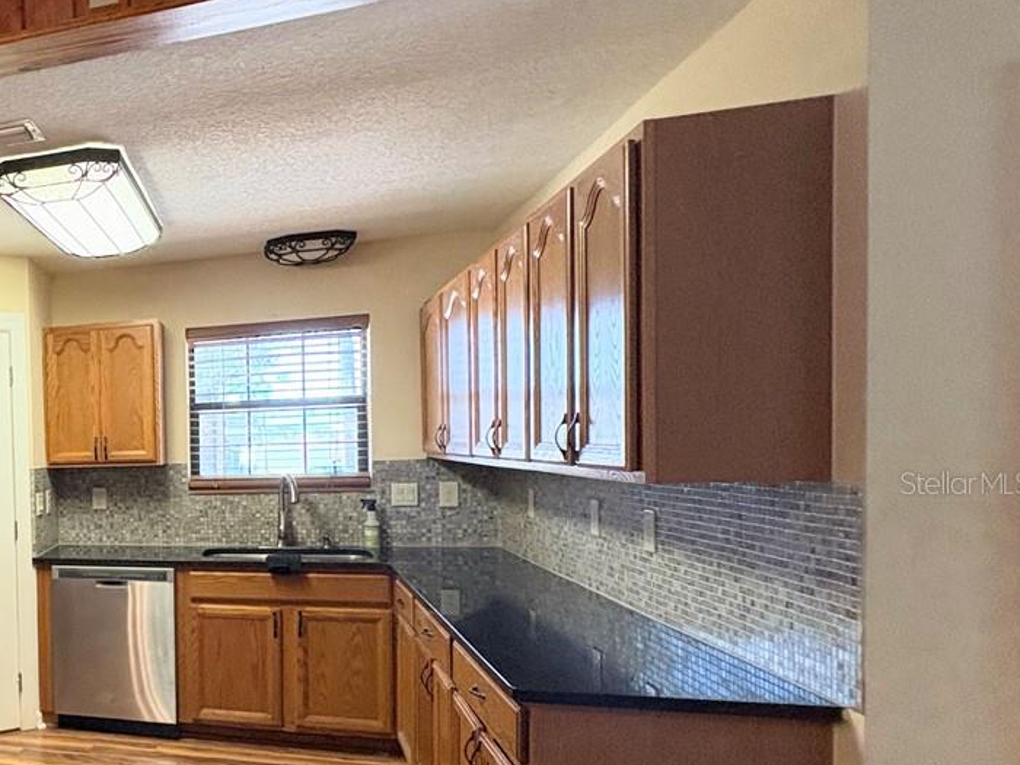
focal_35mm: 32
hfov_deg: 42.9
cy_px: 482
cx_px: -128
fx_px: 943
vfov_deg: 43.8
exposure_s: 1/120
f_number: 2.2
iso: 400
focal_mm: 2.22
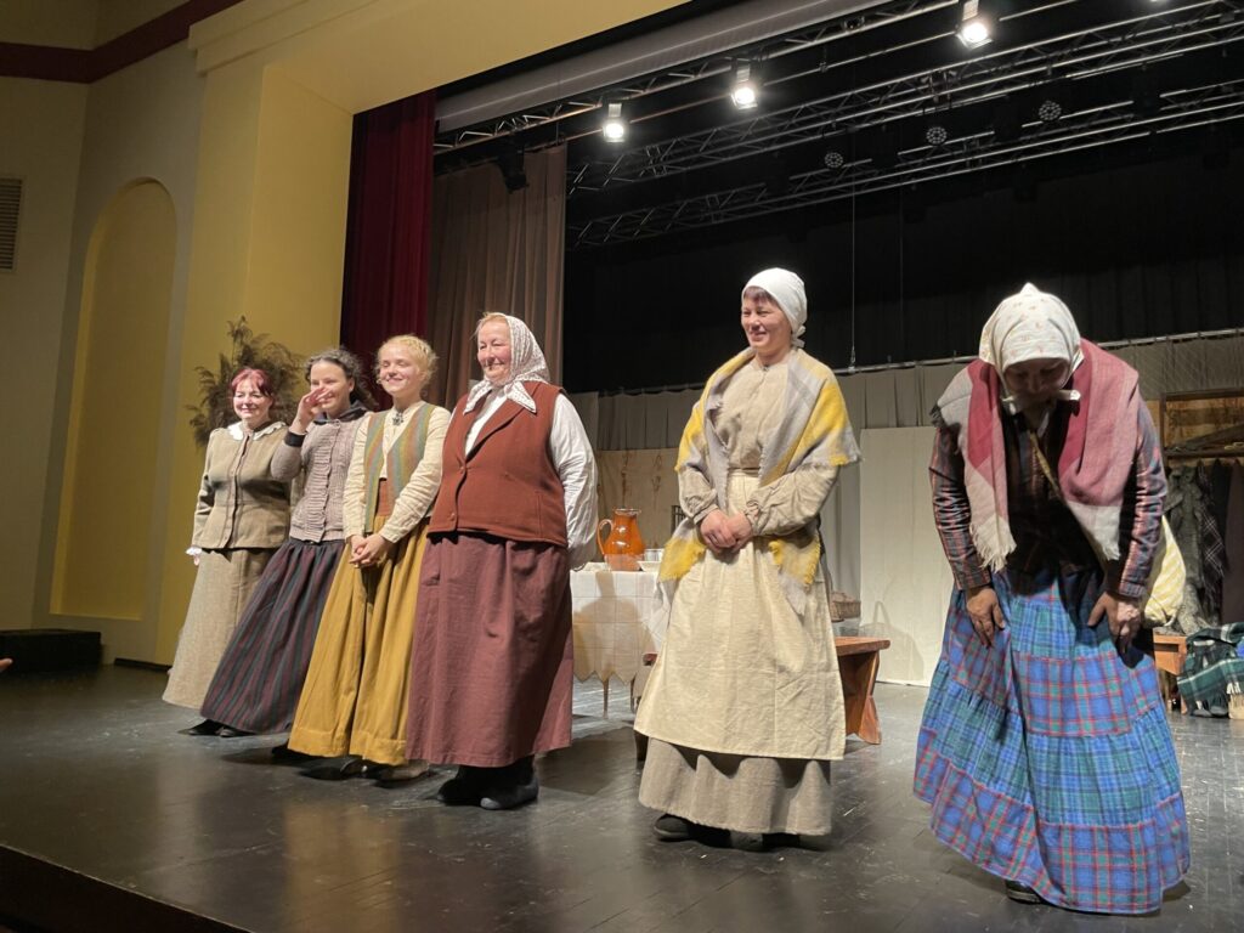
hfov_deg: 67.3
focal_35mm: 26
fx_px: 934
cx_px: 622
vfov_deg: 53.1
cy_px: 466
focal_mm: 4.2
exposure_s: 1/50
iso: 100
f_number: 1.6
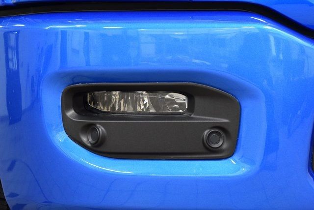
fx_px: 916
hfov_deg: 19.5
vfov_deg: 13.0
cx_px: 157
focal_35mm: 105
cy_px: 105
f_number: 5.6
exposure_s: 1/30
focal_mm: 70
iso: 1600
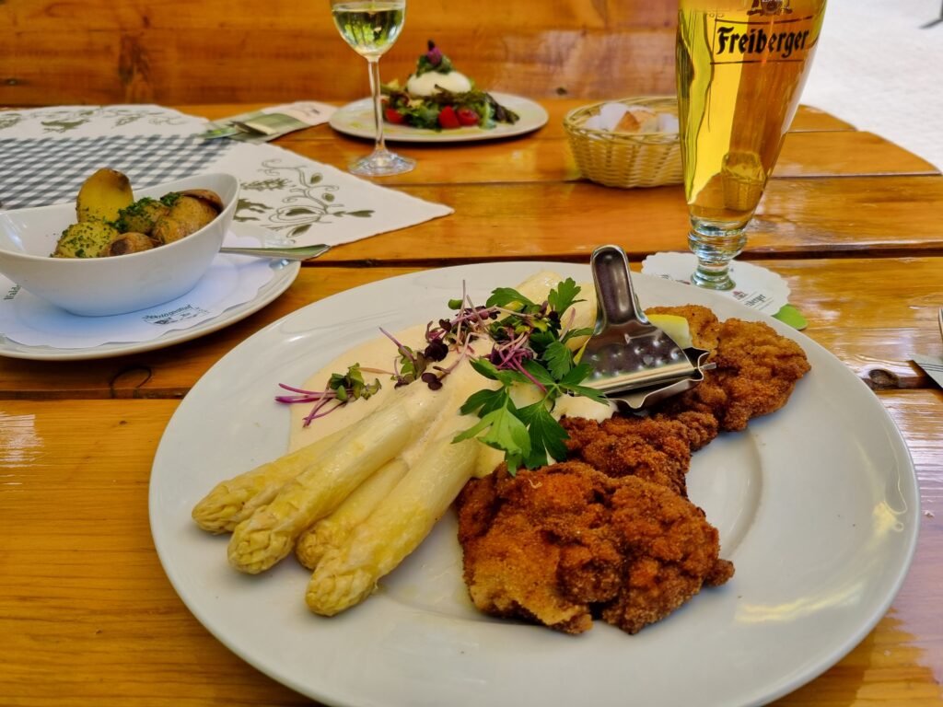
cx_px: 472
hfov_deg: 67.3
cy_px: 354
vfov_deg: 53.1
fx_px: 708
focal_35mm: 26
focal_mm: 5.4
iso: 50
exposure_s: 1/453
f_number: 1.8
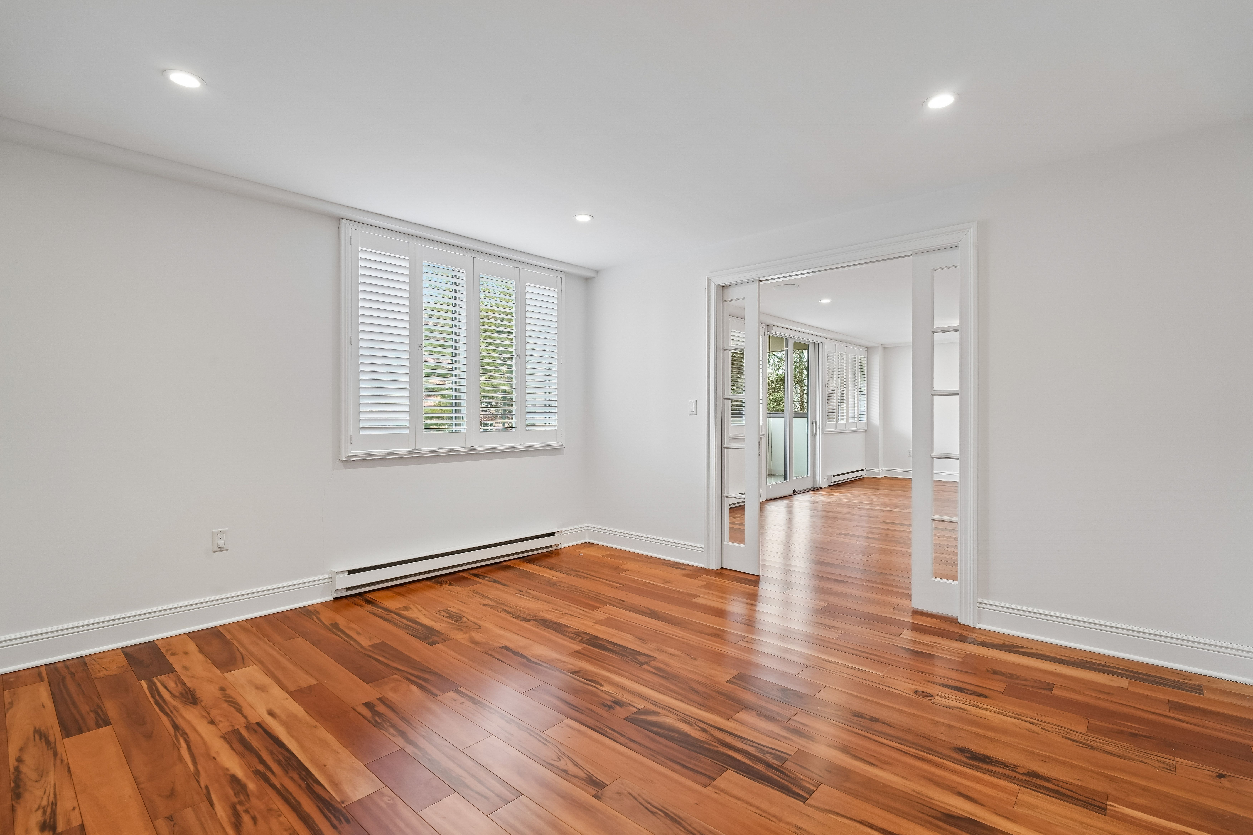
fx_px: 557
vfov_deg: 73.7
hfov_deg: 96.7
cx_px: 626
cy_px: 418
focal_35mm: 16
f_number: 8
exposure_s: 1/10
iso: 400
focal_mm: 16
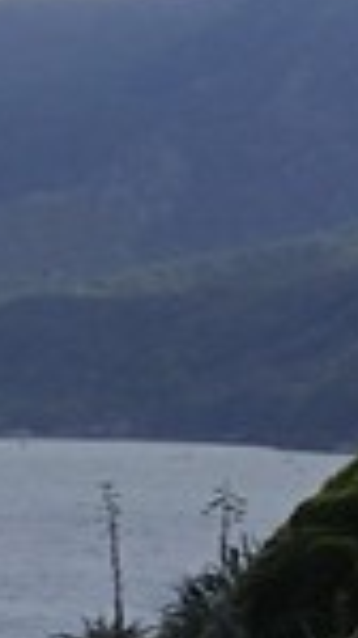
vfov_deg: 8.1
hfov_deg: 3.7
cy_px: 400
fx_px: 4538
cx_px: -2003
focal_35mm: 268
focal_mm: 24
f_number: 18
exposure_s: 1/125
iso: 200
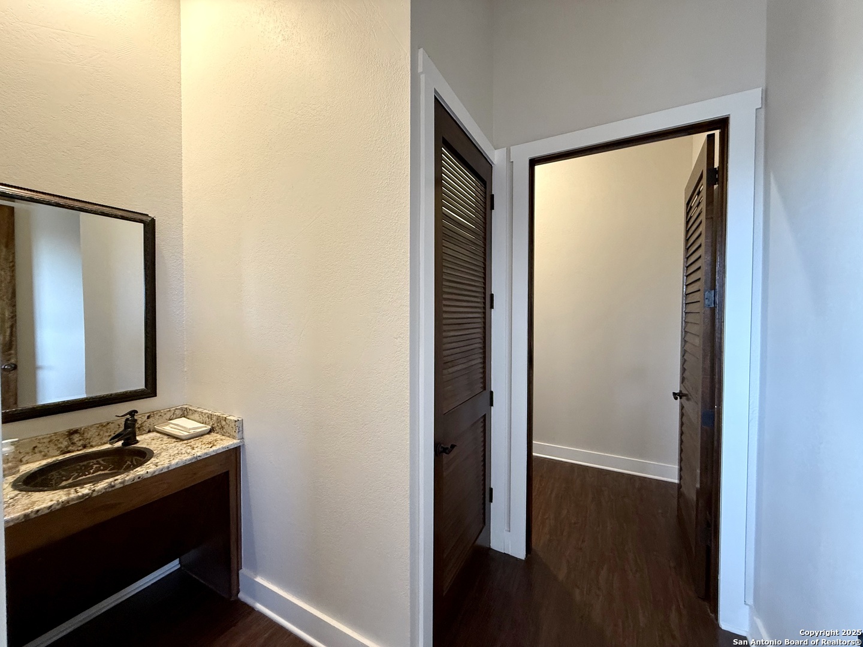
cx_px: 432
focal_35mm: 14
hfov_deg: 102.1
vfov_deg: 85.7
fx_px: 349
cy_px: 324
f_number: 2.2
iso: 320
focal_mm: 2.22
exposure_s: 1/60
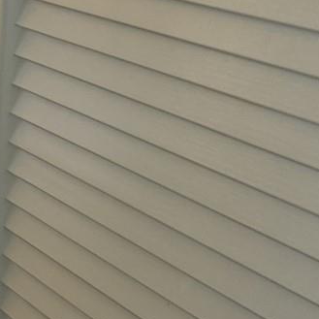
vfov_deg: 17.5
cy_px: 83
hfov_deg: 16.1
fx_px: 1032
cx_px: -155
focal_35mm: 99
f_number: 1.8
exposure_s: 1/60
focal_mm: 5.4
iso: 20
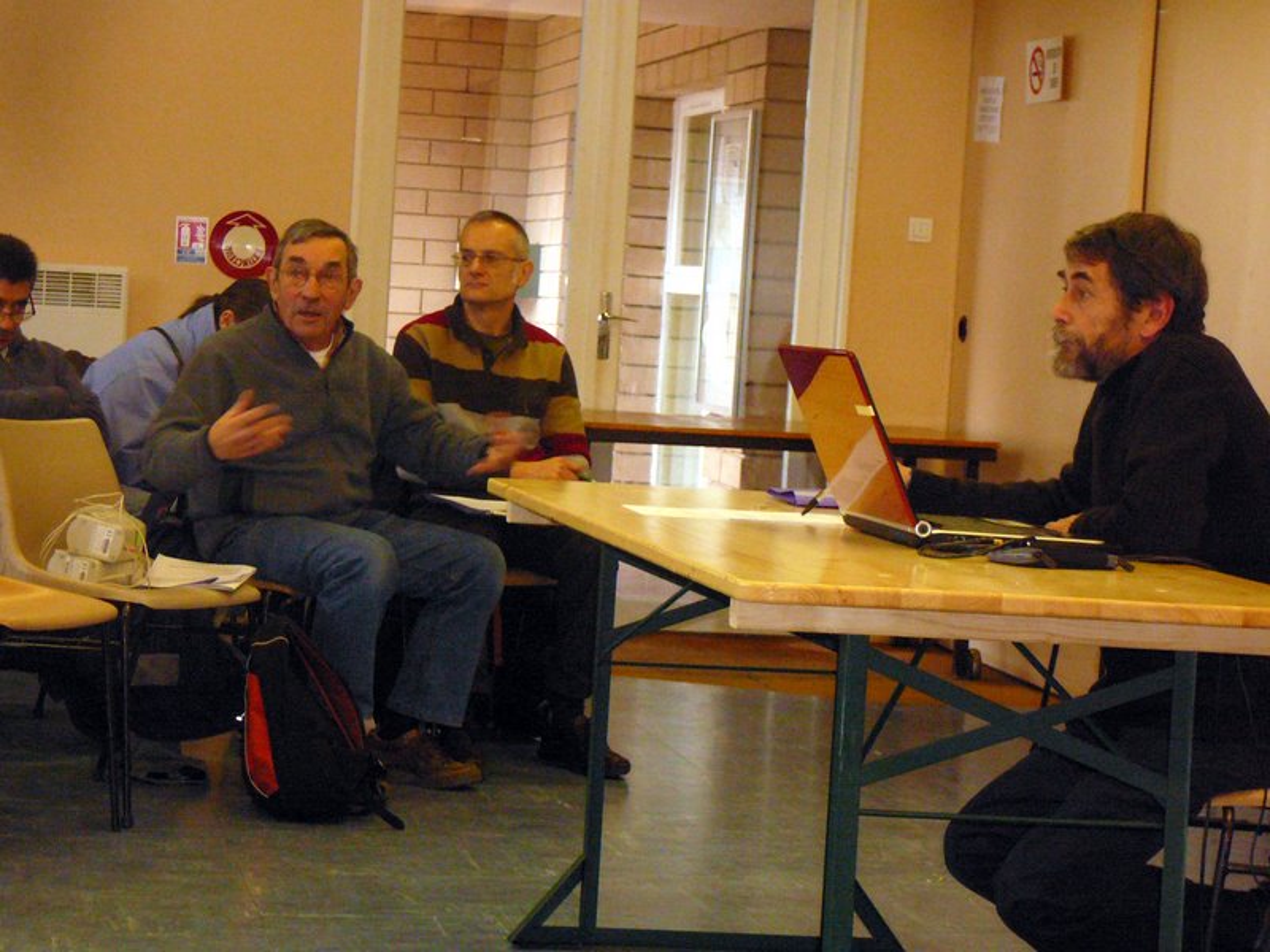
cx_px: 635
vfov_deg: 15.6
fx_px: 3485
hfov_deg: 20.7
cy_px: 476
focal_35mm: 95
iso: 400
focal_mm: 14.1
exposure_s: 1/30
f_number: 3.9
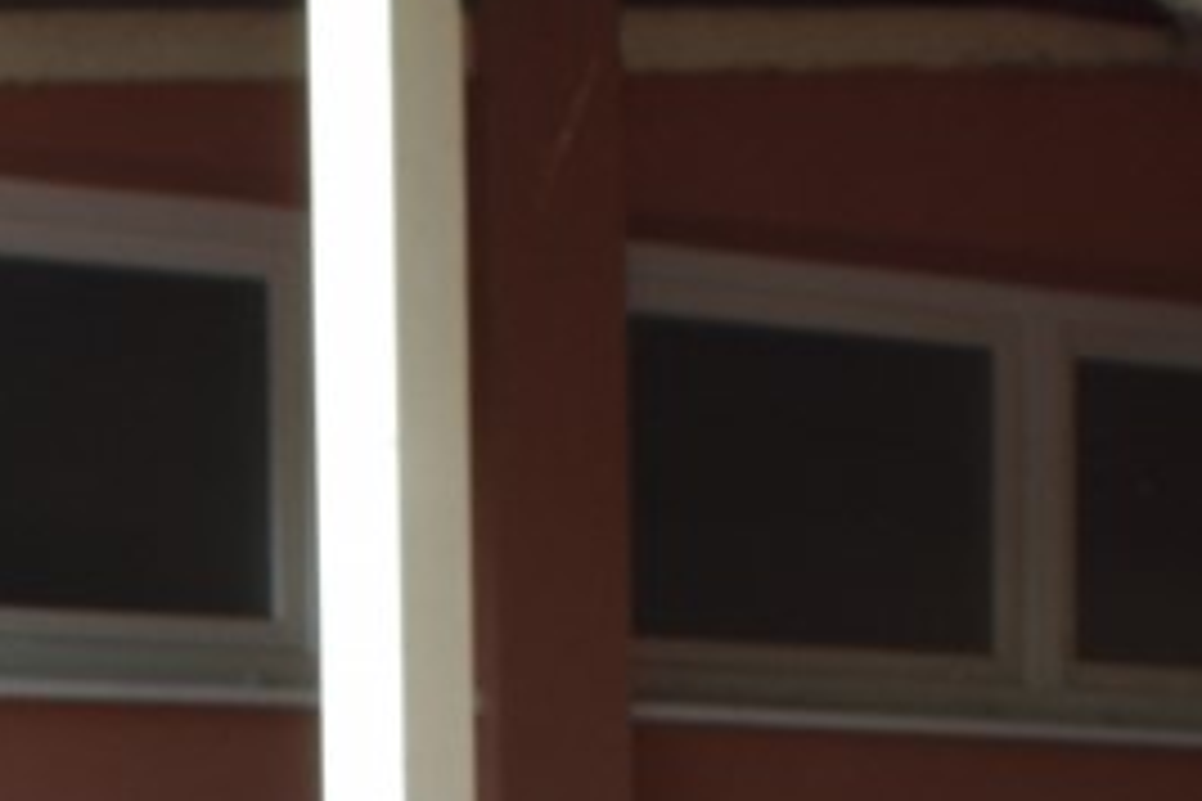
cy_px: 2354
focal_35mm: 200
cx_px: 527
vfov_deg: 6.3
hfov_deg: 10.3
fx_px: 6677
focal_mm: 22
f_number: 8
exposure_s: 1/250
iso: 400
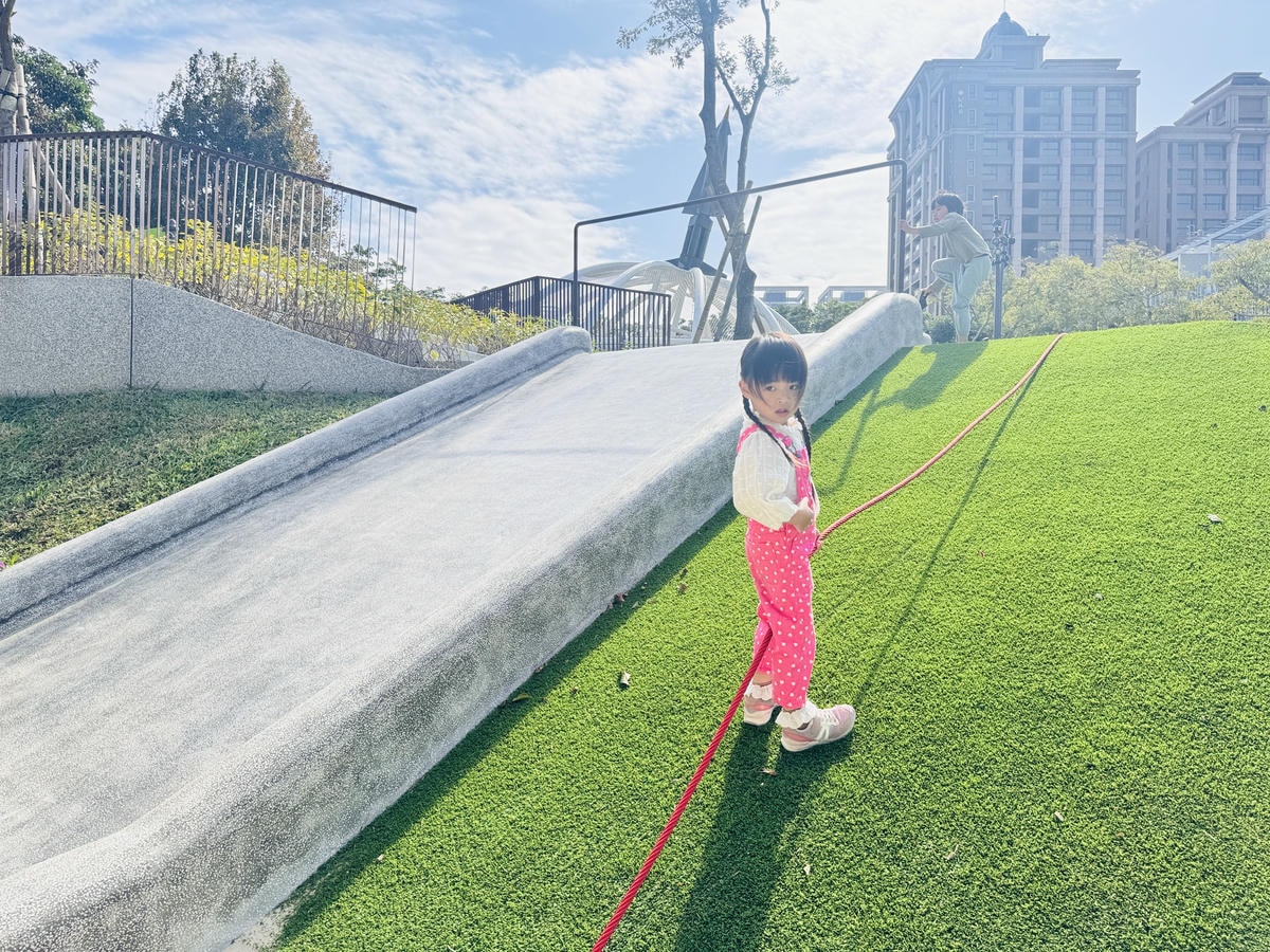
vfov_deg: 56.8
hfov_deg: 71.6
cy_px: 476
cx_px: 635
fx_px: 881
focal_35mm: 24
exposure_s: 1/2506
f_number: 1.78
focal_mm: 6.76
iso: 80
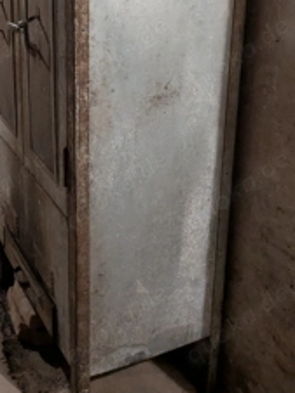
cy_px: 84
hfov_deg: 29.6
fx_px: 545
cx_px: 59
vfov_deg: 38.3
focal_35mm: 48
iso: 627
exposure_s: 1/25
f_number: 1.73
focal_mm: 4.38
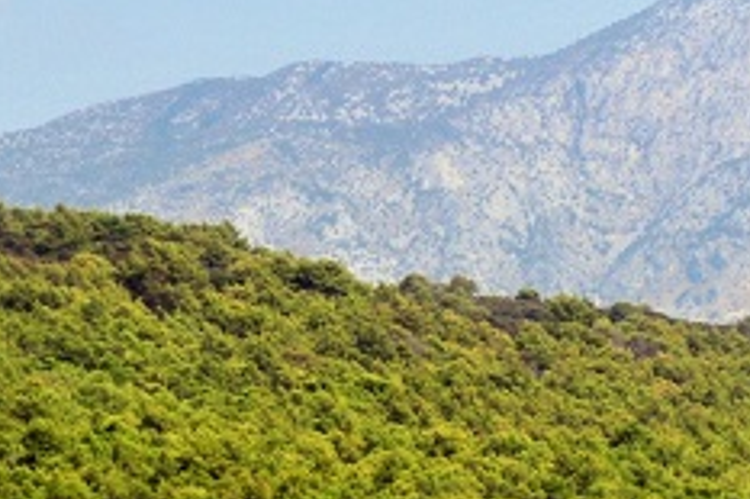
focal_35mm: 321
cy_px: 237
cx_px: 951
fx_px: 6683
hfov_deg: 6.4
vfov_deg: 4.3
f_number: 6.3
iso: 250
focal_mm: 50
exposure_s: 1/1250
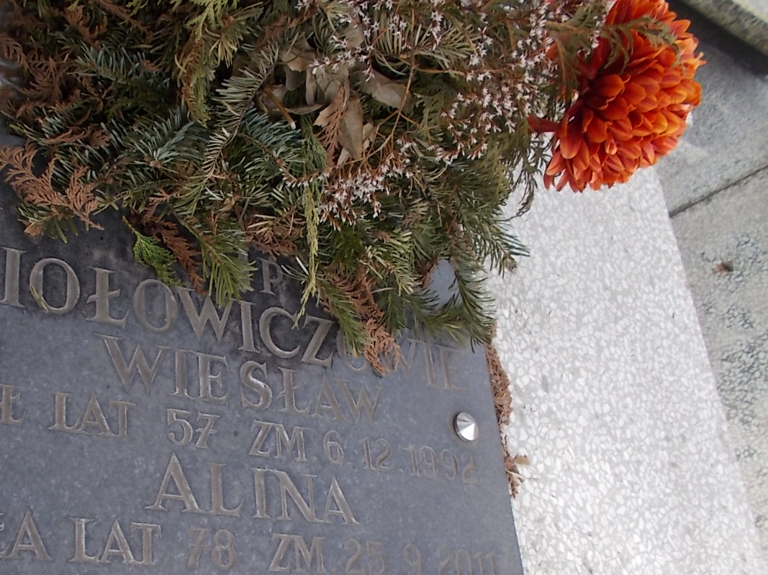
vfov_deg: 36.4
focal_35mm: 39
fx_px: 865
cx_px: 219
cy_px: 385
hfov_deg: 46.6
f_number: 3.2
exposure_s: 1/400
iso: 80
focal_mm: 4.6
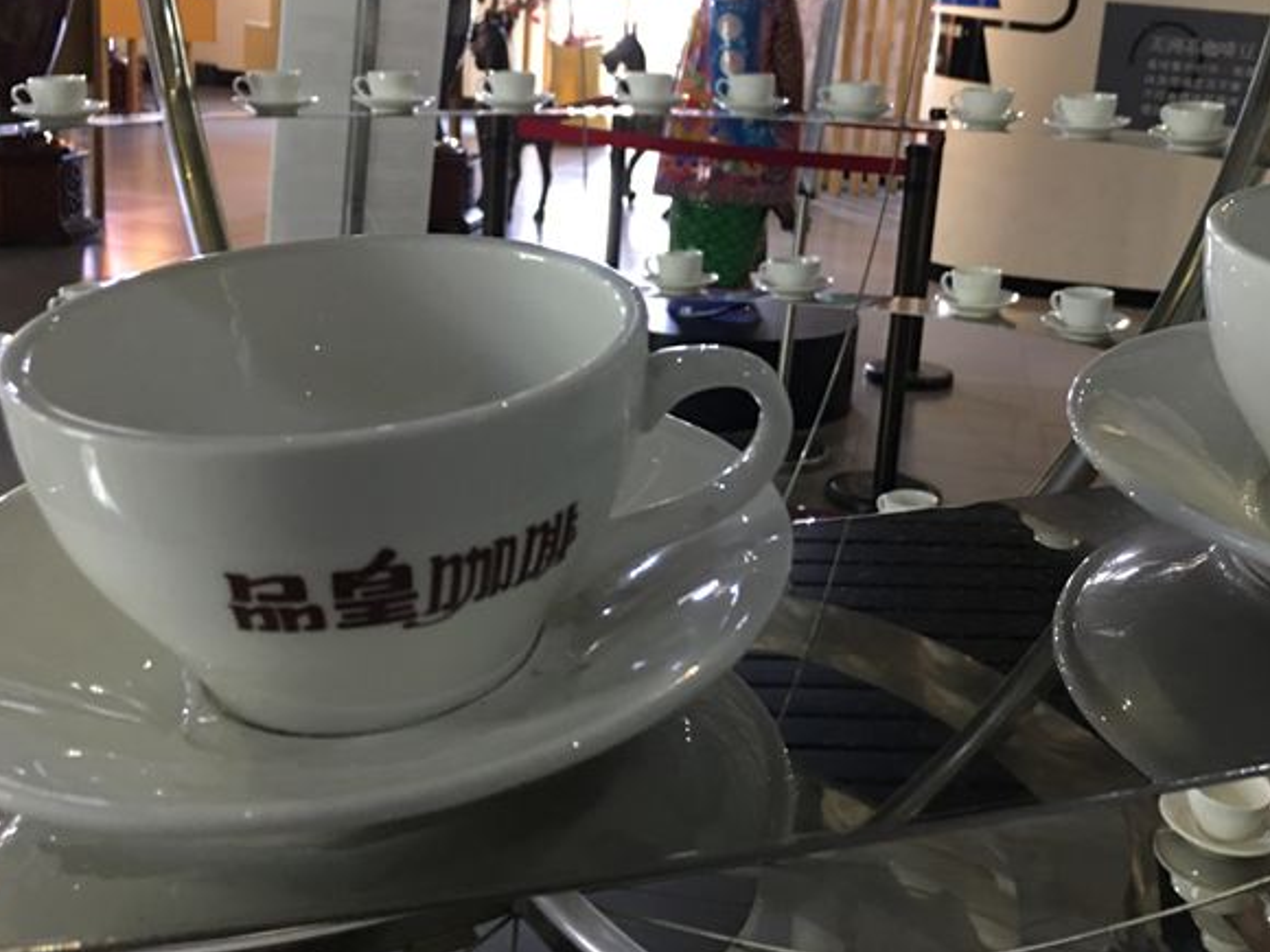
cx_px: 823
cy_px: 383
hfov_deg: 46.2
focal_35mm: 40
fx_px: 1468
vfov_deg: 35.8
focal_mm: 4.15
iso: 100
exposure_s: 1/10
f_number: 2.2
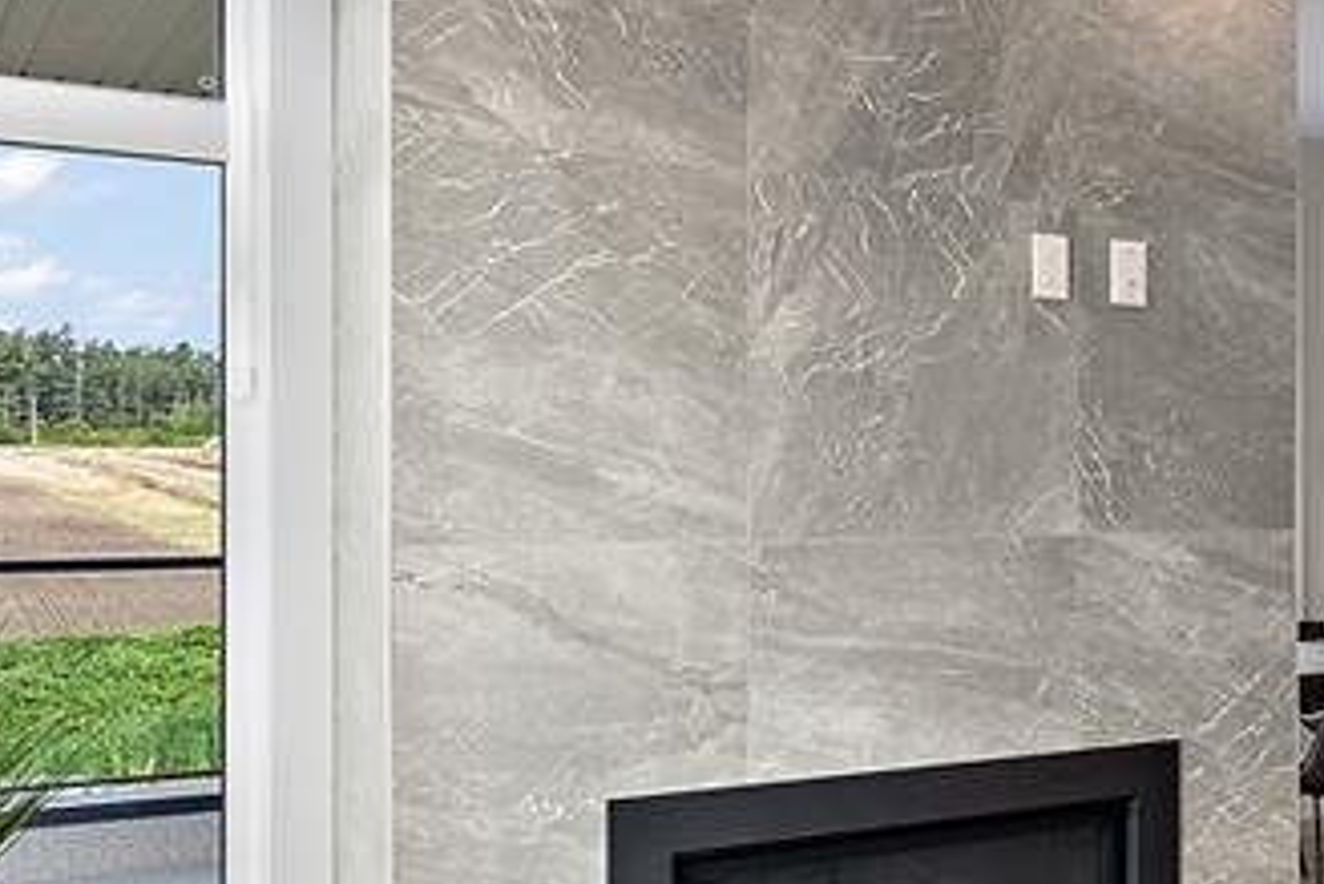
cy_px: 519
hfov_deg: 33.5
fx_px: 1840
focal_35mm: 50
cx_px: 1522
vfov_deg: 27.0
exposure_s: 1/10
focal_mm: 16
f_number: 7.1
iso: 320
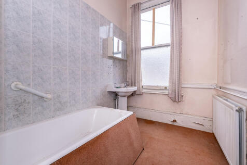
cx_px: 124
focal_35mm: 15
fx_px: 103
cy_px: 82
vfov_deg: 77.3
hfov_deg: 100.4
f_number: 8
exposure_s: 1/125
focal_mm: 10
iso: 400
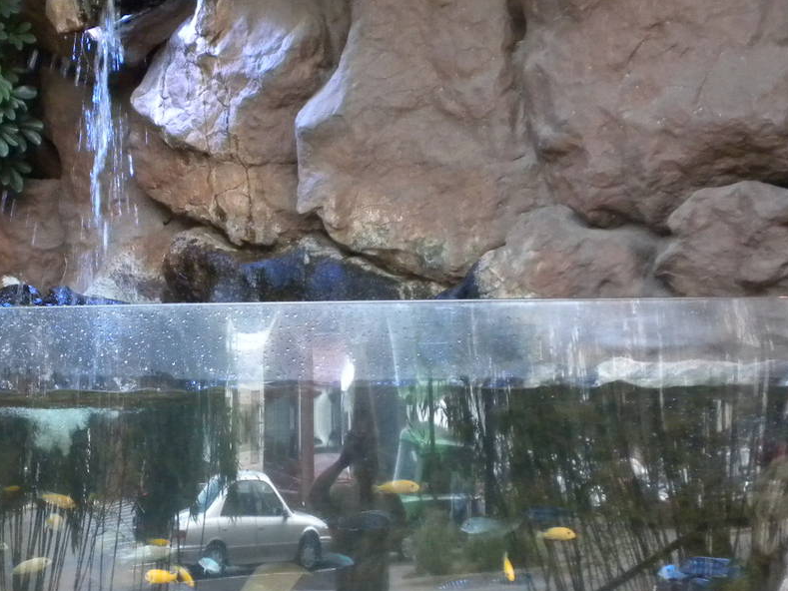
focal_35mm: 75
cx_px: 186
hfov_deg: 25.6
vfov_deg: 19.4
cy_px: 485
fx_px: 1708
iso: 400
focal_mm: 6.6
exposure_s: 1/67.7
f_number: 3.5
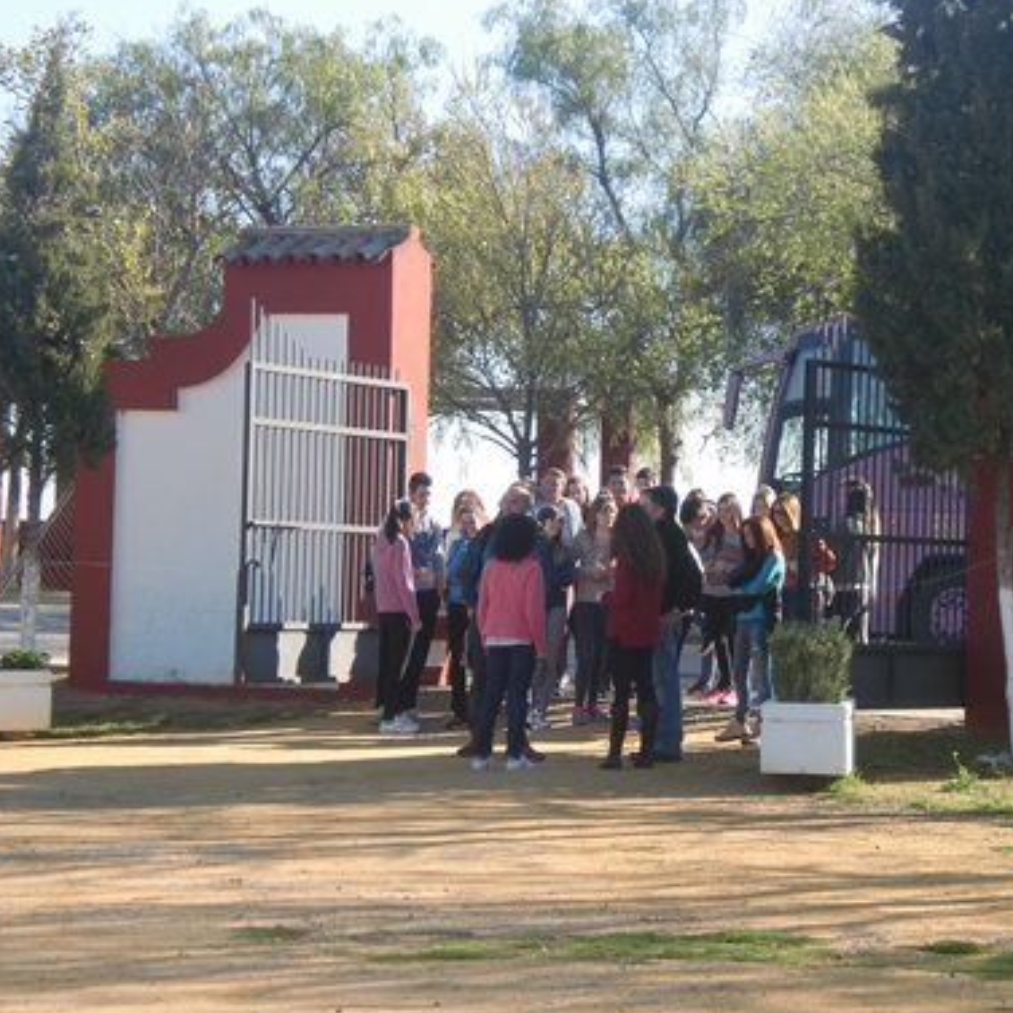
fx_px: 3807
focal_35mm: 115
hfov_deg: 15.1
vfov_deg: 15.2
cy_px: 505
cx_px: 601
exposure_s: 1/160
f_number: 5.4
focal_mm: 16.51
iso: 64
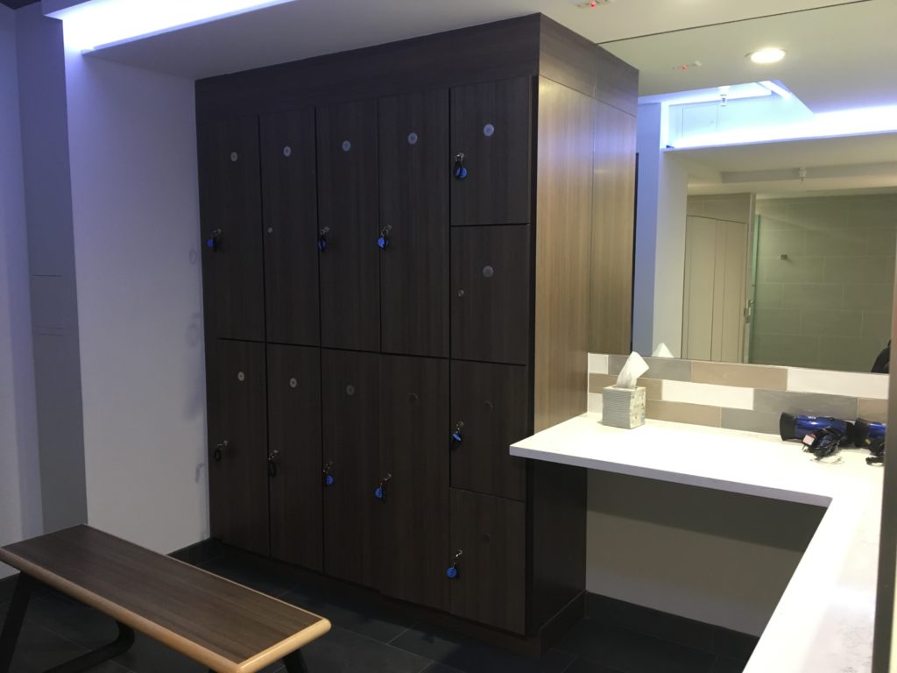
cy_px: 336
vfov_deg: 48.2
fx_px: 751
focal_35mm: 29
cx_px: 448
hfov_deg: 61.7
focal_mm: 4.15
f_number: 2.2
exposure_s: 1/30
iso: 100
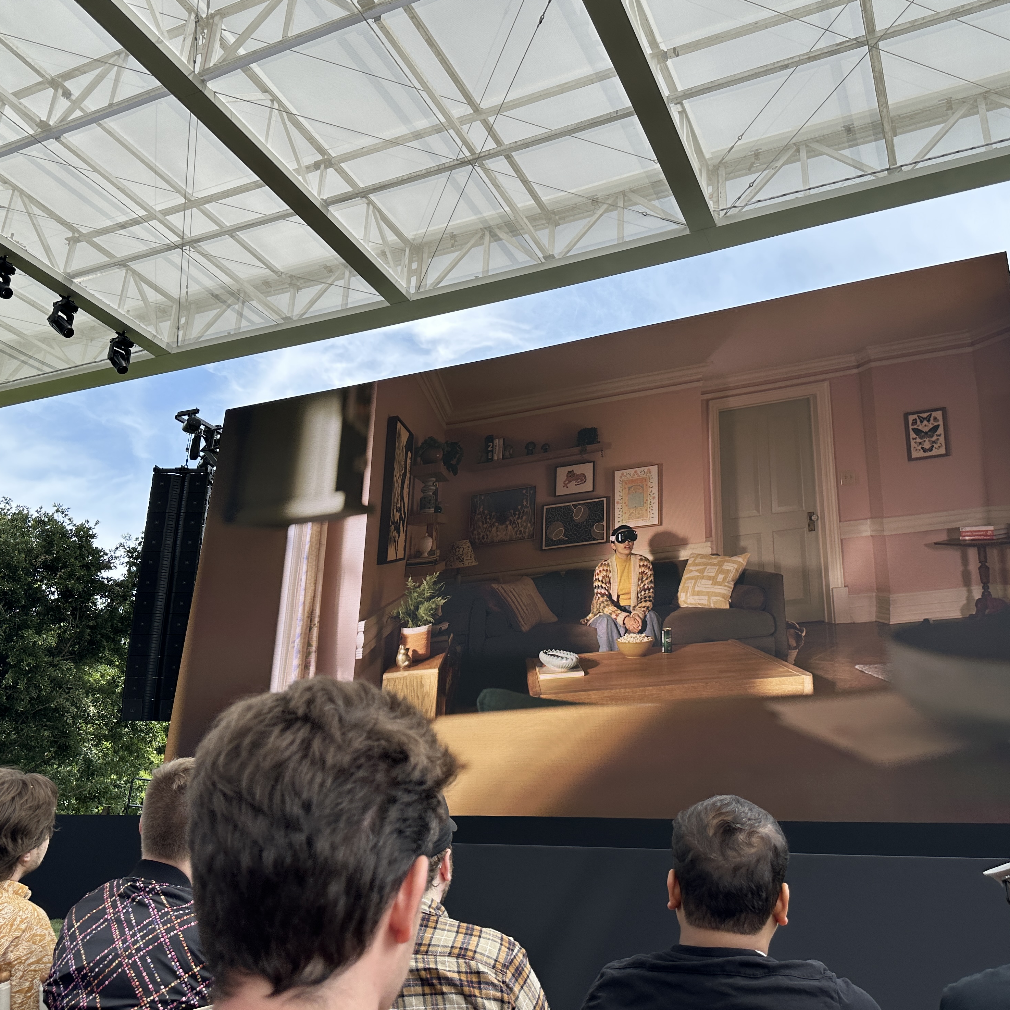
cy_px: 502
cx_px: 538
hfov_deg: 55.6
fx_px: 957
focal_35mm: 29
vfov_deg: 55.6
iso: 80
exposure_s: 1/1949
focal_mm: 6.86
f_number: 1.78
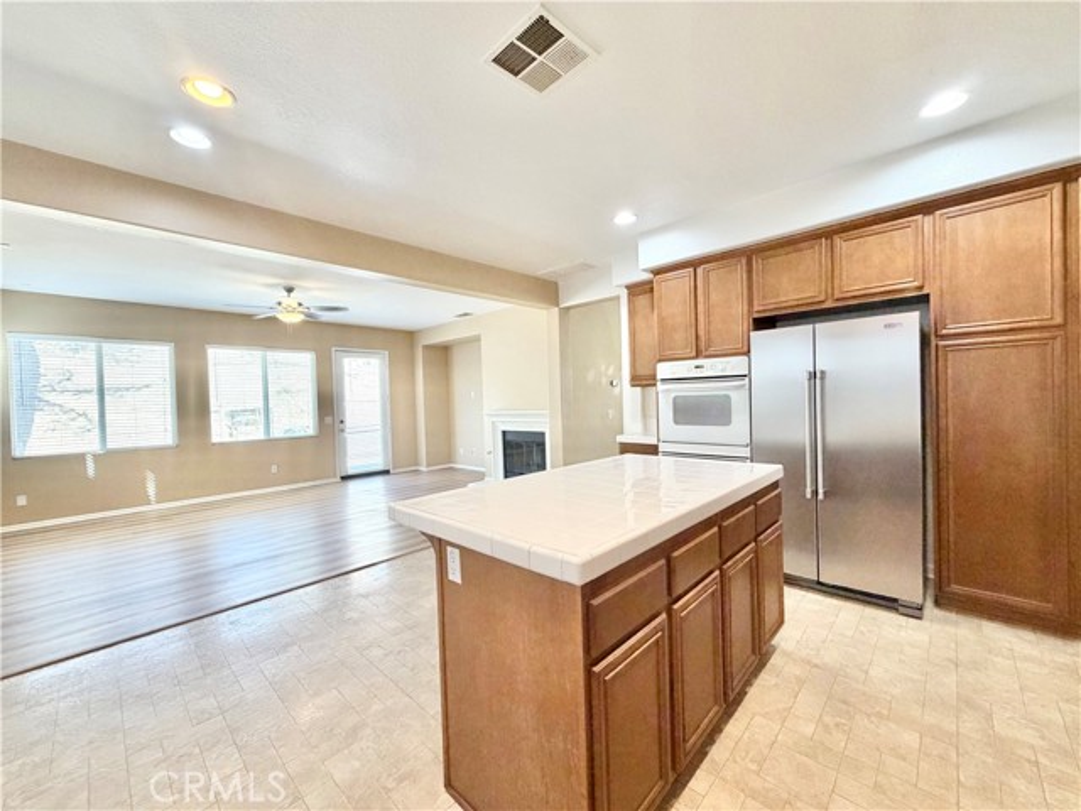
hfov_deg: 102.1
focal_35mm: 14
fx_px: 437
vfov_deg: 85.7
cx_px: 540
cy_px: 406
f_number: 2.2
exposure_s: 1/120
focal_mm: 2.22
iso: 250
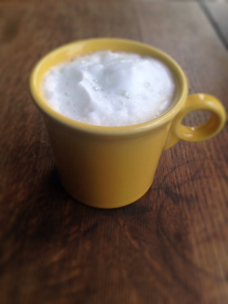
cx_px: 114
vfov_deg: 55.4
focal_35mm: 33
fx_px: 290
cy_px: 152
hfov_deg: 42.9
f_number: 2.4
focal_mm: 4.12
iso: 64
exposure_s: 1/120
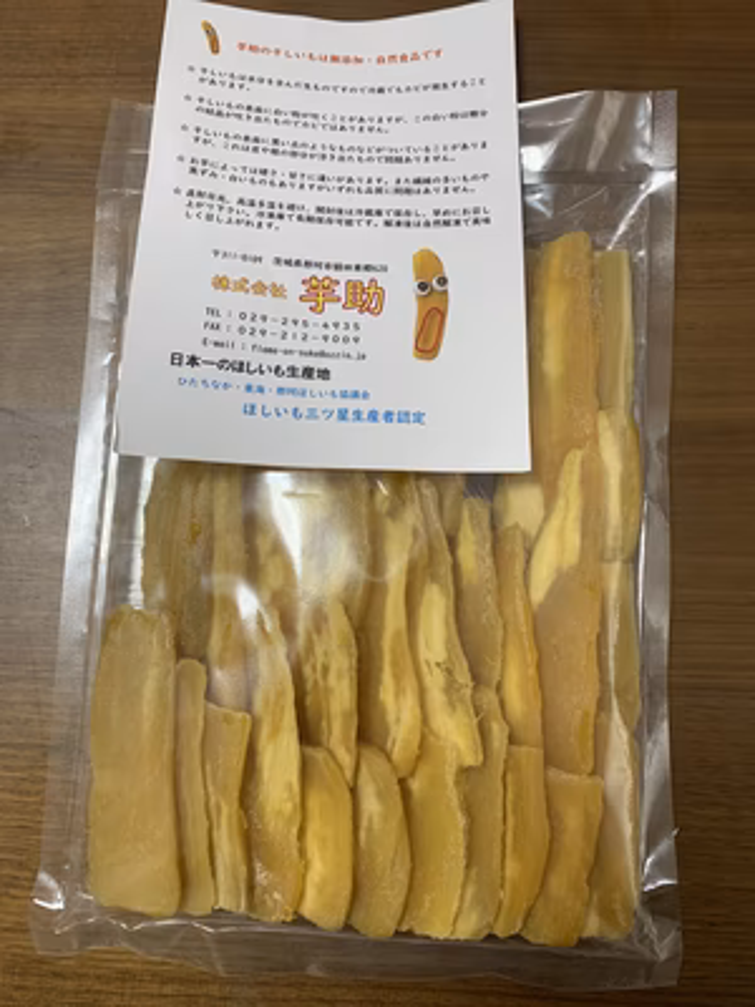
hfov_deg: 53.1
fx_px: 756
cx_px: 378
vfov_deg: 67.3
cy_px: 504
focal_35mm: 26
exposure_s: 1/59
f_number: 1.8
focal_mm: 4.25
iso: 64
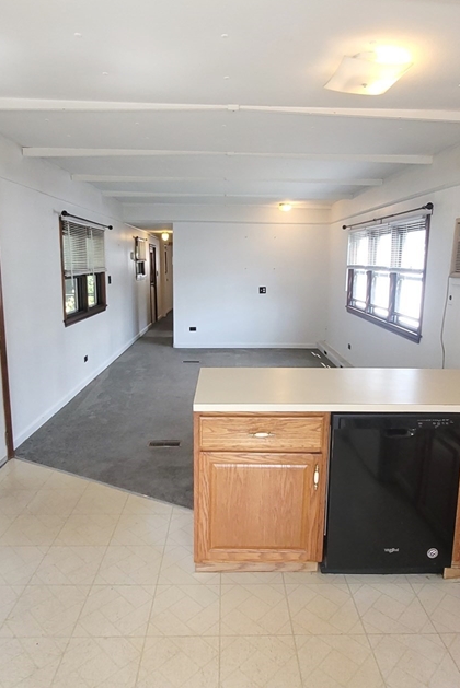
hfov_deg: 57.3
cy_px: 338
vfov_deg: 78.5
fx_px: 421
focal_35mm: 22
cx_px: 241
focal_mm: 2.2
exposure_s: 1/60
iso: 100
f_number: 2.2
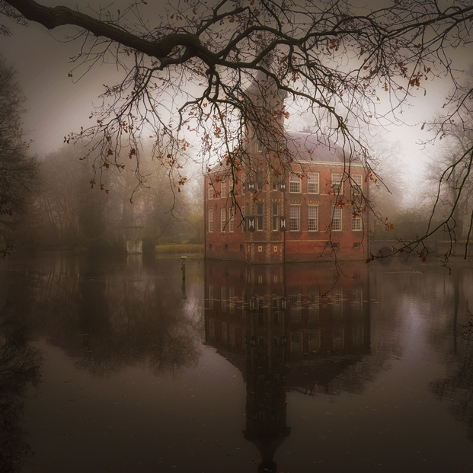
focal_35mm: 41
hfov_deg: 40.8
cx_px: 282
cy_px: 233
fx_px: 634
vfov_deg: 40.9
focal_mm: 30
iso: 320
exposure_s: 1/400
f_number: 5.6
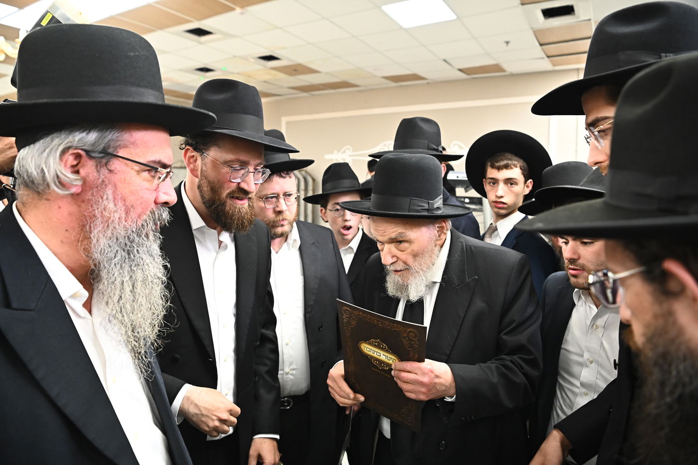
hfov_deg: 73.8
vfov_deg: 53.1
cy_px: 232
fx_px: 465
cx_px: 349
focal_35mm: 24
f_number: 4
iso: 3200
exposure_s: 1/250
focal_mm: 24
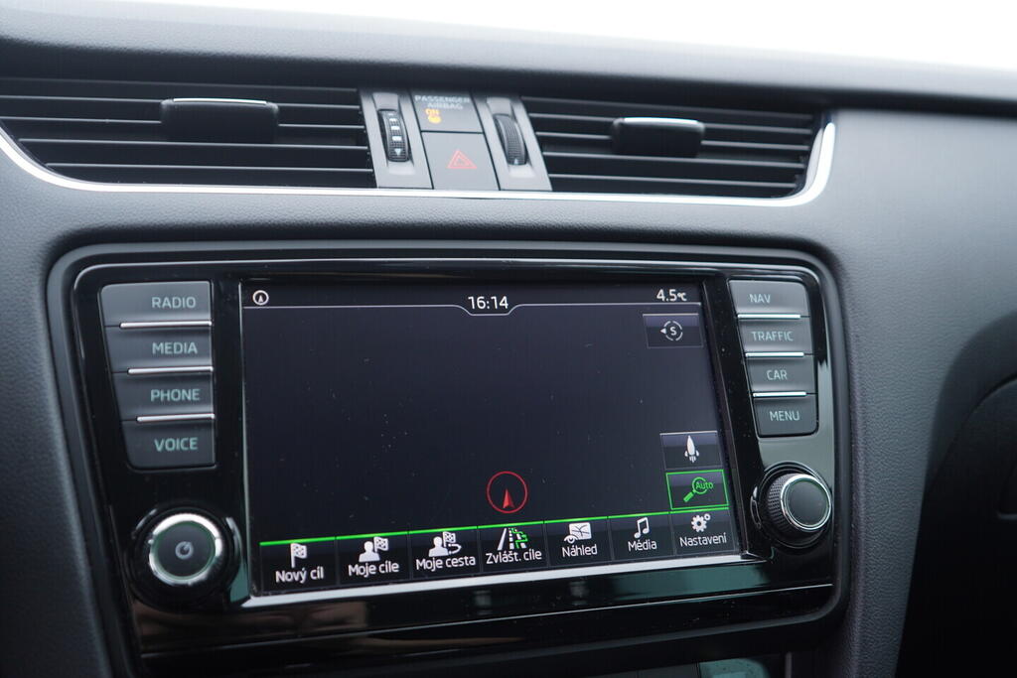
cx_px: 508
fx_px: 1017
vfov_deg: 36.9
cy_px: 339
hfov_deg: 53.1
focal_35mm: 36
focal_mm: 24
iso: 200
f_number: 2.8
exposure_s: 1/40
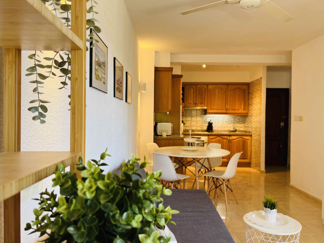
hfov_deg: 67.3
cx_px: 162
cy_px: 122
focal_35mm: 26
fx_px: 243
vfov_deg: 53.1
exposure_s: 1/100
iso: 40
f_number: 1.5
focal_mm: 5.7
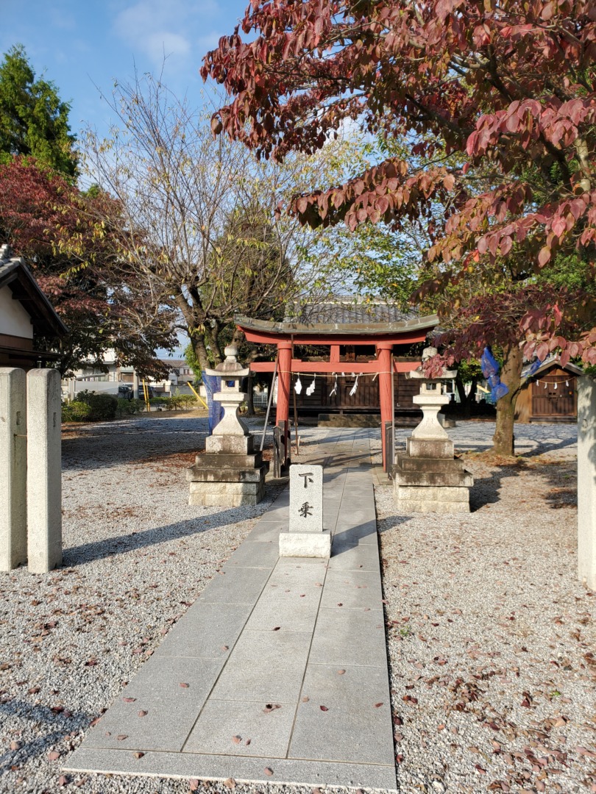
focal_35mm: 26
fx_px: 597
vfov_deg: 67.3
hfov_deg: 53.1
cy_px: 397
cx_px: 298
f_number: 2.4
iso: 50
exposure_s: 1/800
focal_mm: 4.3
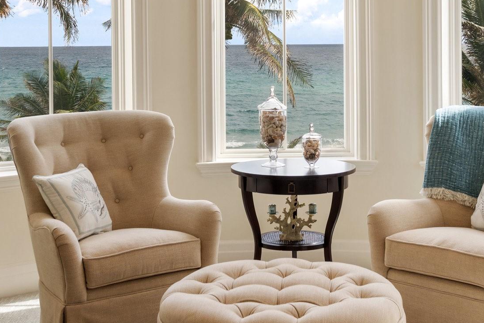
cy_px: 44
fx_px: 847
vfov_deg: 21.2
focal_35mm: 63
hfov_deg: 31.8
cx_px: 279
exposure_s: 1/50
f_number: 7.1
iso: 250
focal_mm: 24
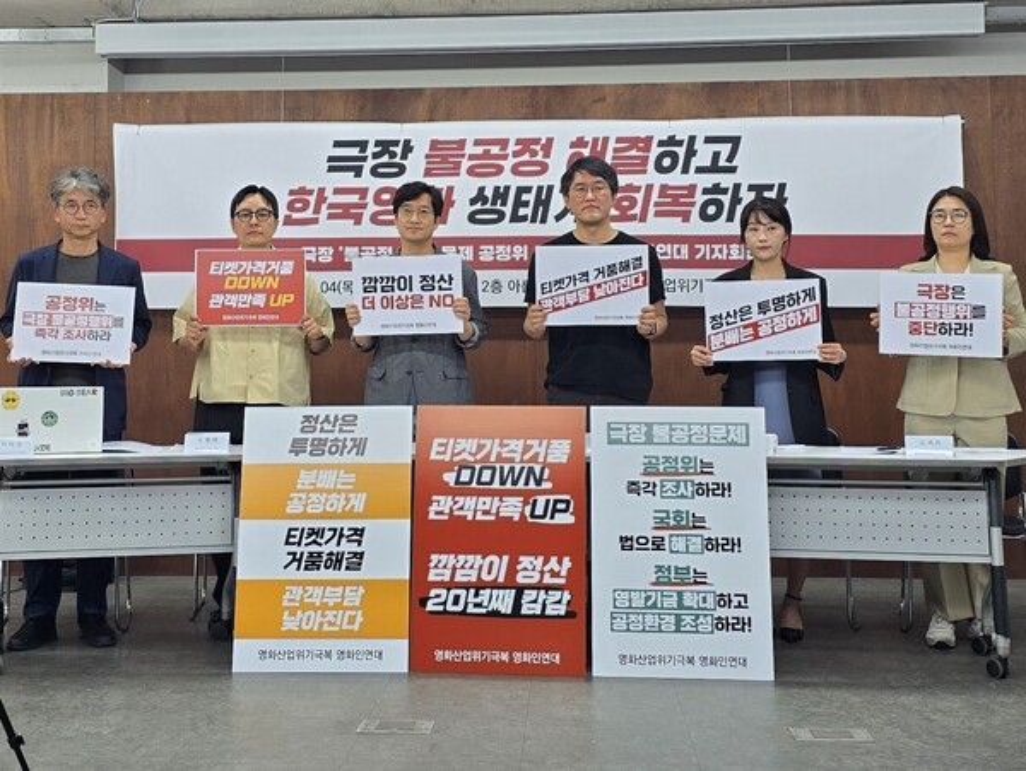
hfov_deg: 73.9
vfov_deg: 58.9
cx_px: 513
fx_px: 682
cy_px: 386
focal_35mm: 23
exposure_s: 1/120
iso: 80
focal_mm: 6.3
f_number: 1.7
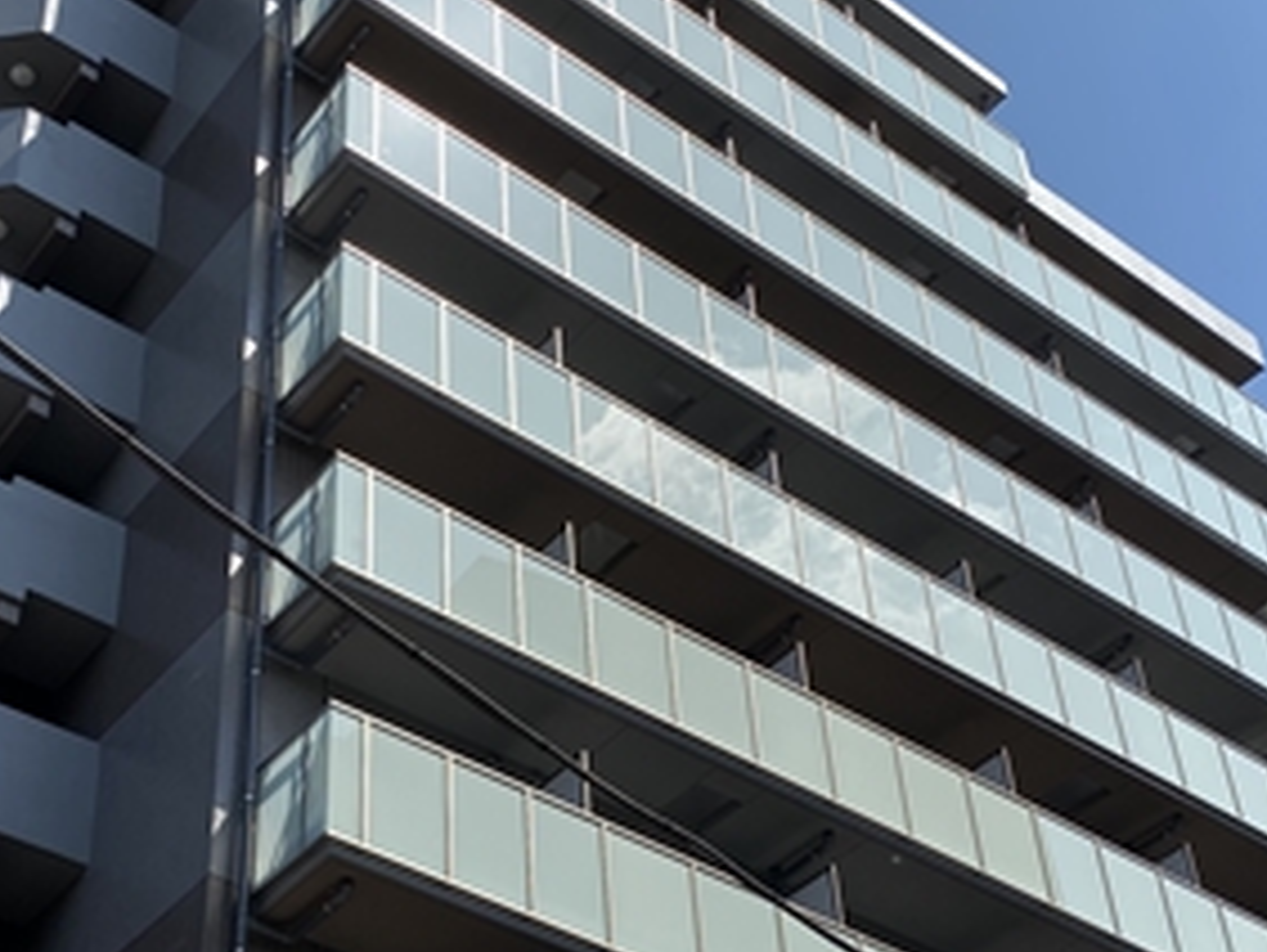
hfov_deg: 32.5
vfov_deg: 24.4
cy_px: 768
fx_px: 2161
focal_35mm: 59
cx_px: 490
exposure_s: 1/3049
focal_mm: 4.25
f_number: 1.8
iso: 32
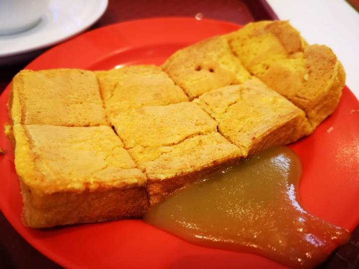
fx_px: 280
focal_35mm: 27
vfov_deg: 51.4
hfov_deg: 65.3
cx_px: 180
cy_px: 134
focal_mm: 3.95
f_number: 4
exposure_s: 1/33.3
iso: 320
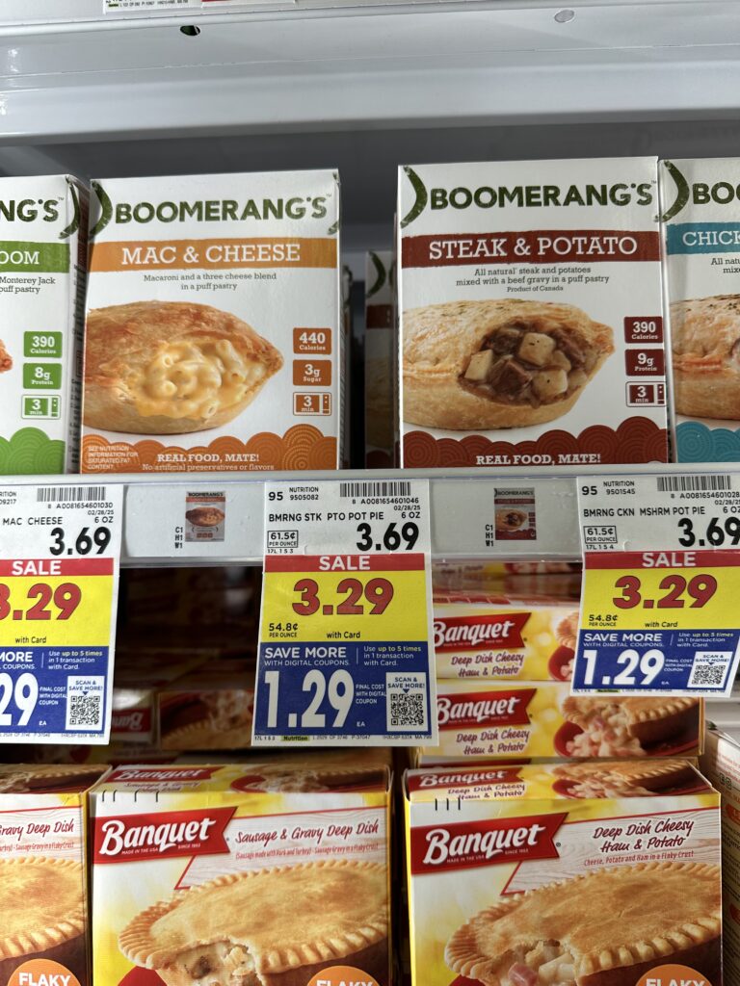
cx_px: 370
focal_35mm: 24
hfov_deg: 56.8
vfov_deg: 71.6
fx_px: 684
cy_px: 493
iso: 64
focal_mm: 6.86
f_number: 1.78
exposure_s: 1/120
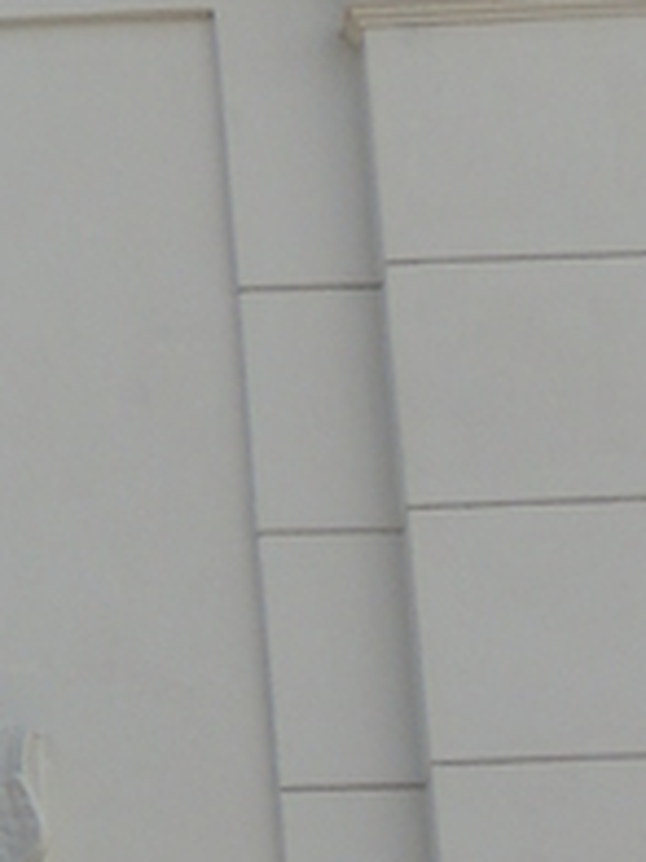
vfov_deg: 6.0
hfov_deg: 4.4
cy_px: -40
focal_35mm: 327
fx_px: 8137
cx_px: -1213
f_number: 3.6
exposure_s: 1/1000
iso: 100
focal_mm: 8.9
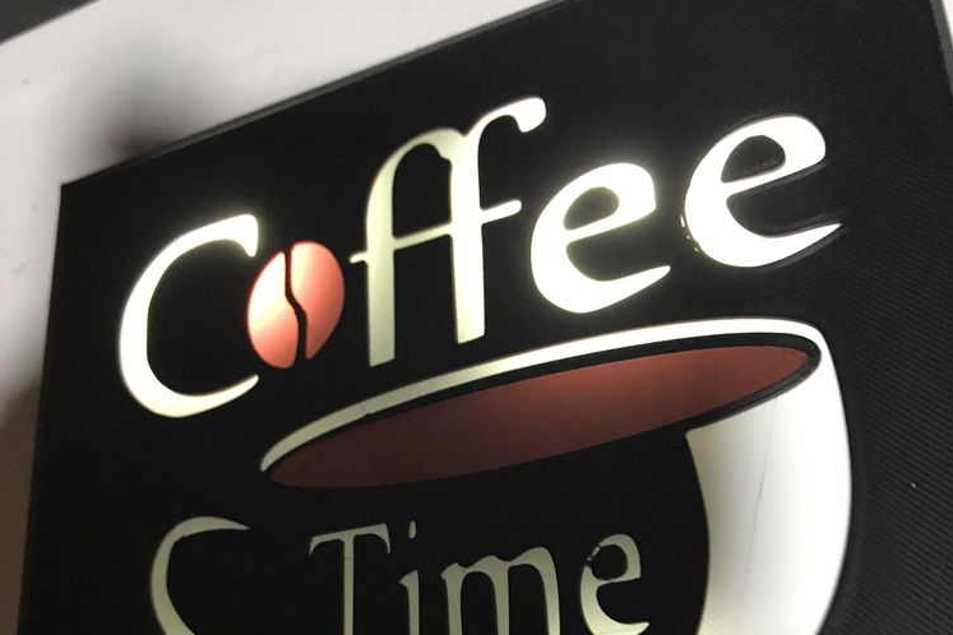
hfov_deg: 49.6
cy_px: 487
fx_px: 1032
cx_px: 477
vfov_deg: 33.4
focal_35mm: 39
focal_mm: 3.99
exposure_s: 1/16
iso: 100
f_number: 1.8
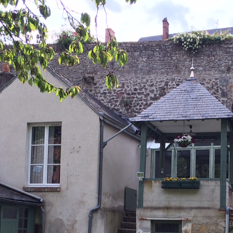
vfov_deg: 26.6
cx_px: 148
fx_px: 480
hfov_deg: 27.2
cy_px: 201
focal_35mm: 63
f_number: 2.2
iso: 32
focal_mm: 4.15
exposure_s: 1/760
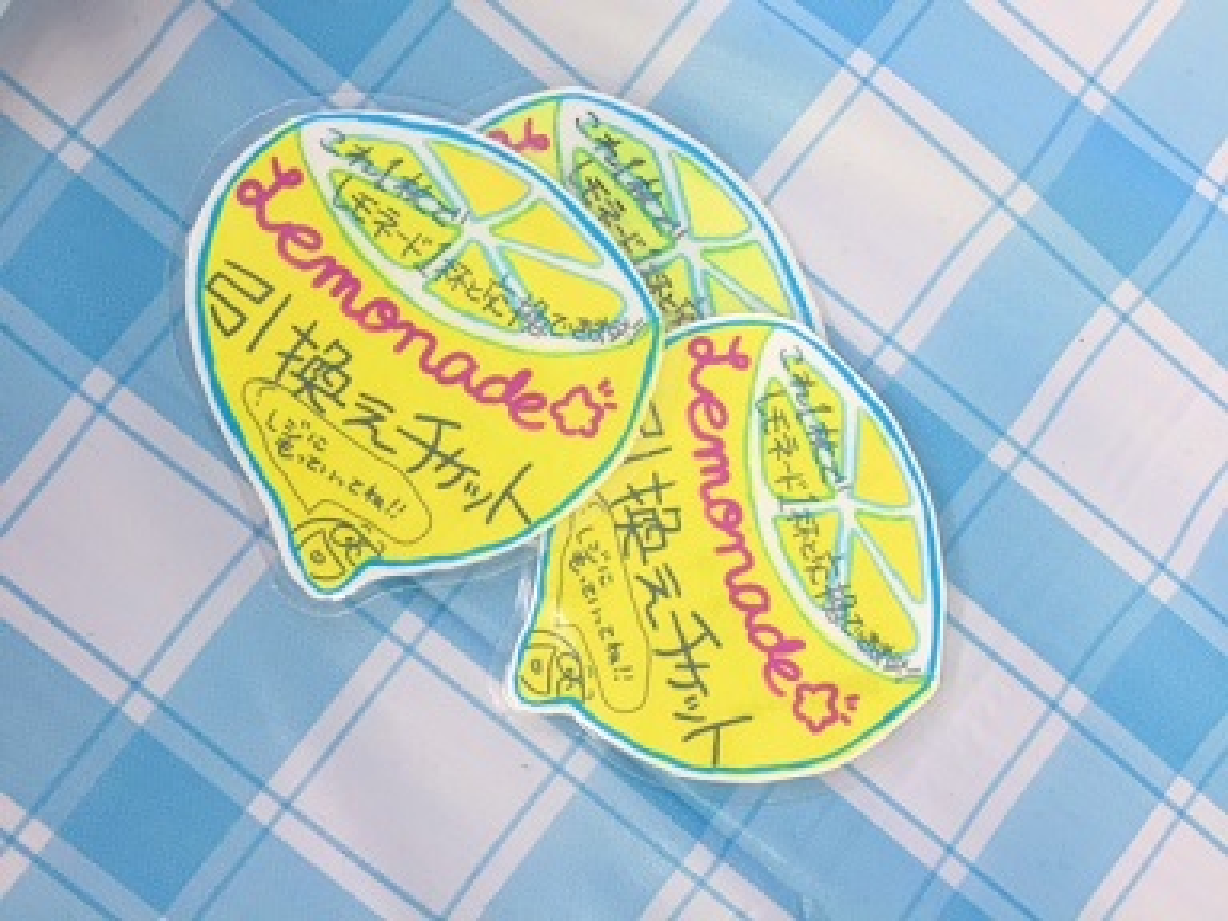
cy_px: 460
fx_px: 1029
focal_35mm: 29
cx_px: 614
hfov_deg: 61.7
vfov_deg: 48.2
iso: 40
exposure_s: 1/30
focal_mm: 4.15
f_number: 2.2
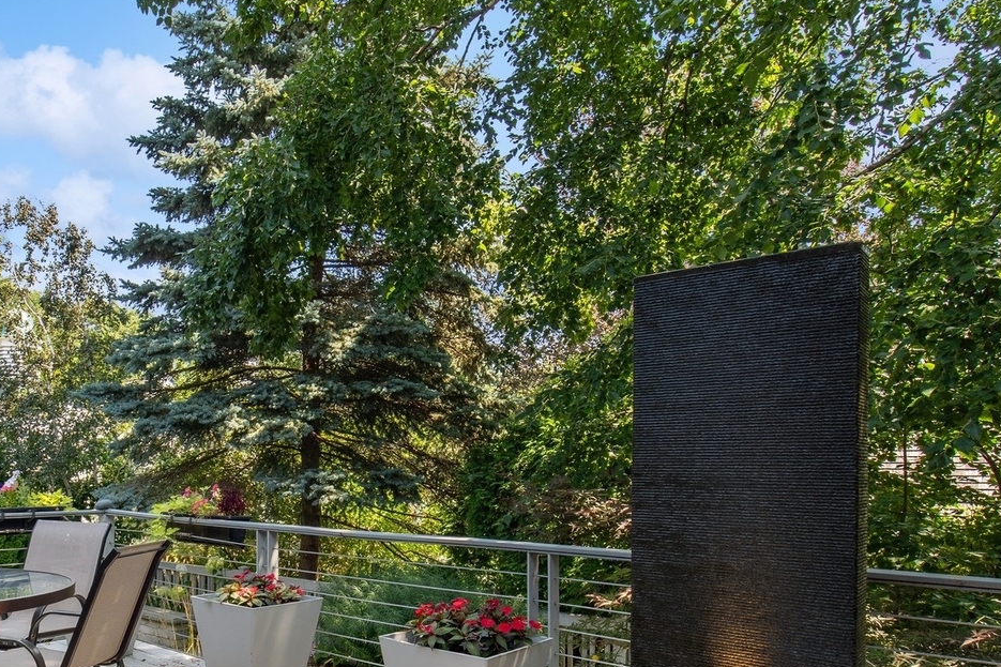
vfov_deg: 48.7
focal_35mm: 26
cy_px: 445
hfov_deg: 67.6
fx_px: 723
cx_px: 338
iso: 200
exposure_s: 1/25
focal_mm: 10
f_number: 9
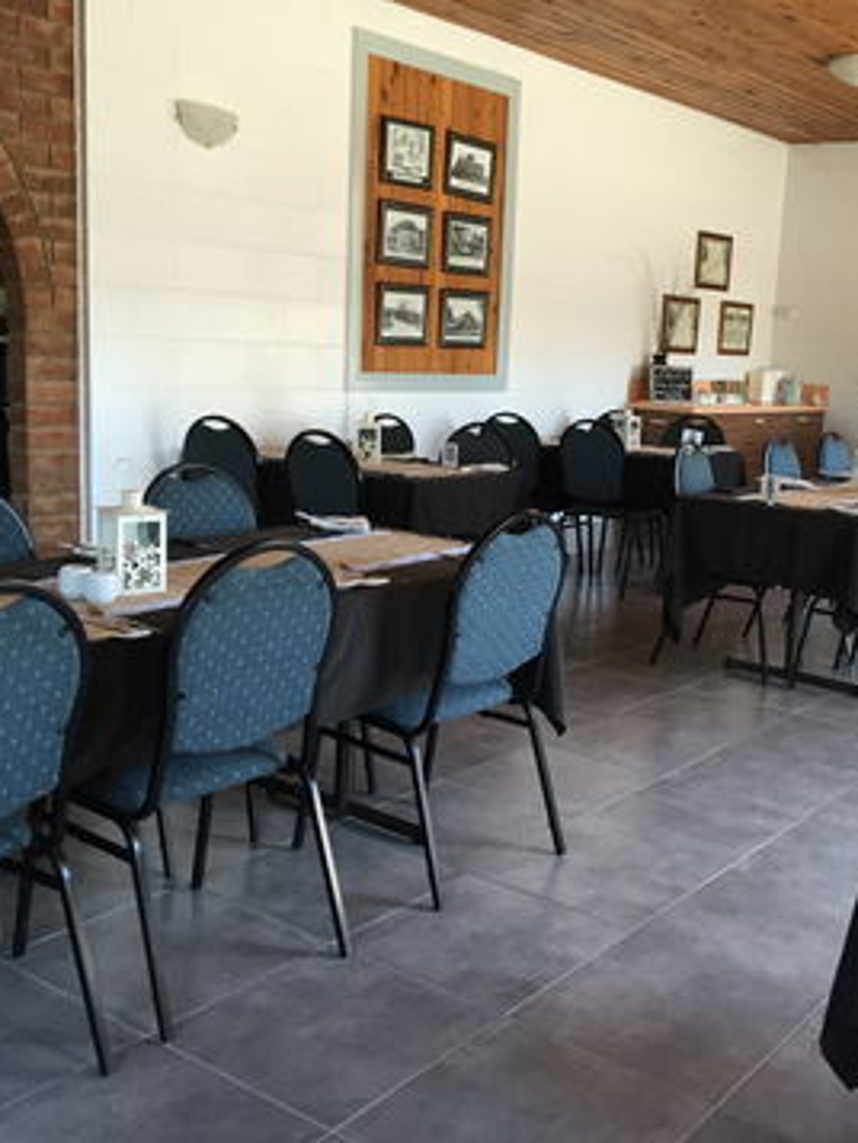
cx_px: 573
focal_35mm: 39
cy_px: 573
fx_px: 1288
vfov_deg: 47.8
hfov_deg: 36.5
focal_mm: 4.15
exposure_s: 1/33
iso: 50
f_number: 2.2
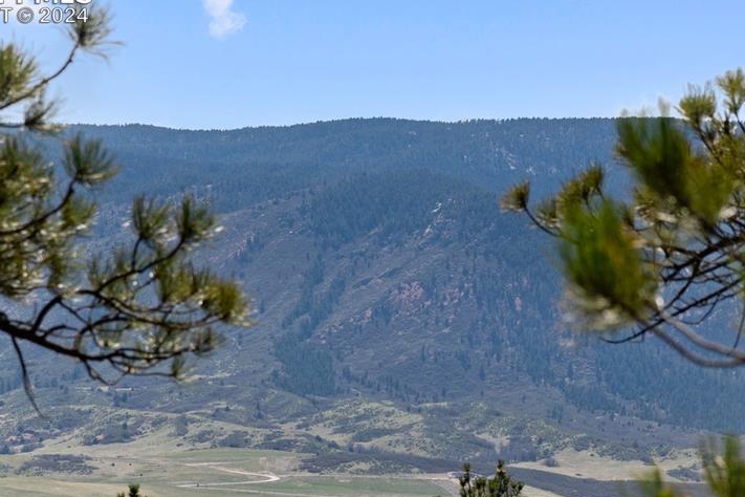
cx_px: 419
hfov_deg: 9.1
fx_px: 4677
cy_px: 323
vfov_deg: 6.1
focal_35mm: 226
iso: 400
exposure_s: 1/400
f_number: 8
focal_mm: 105
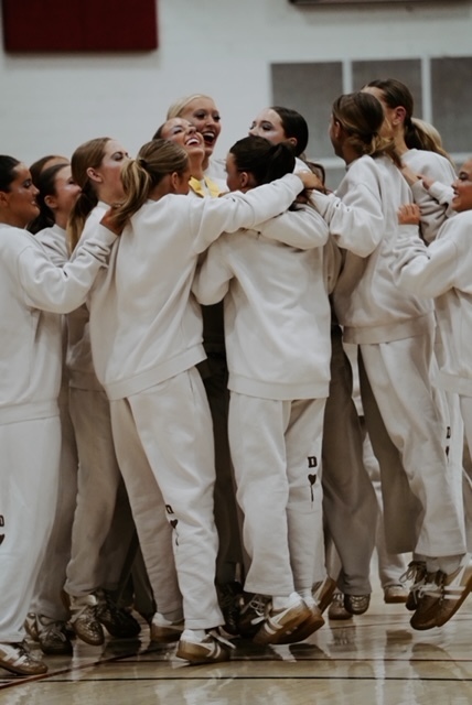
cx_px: 236
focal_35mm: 200
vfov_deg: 10.3
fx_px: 3925
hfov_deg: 6.9
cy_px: 352
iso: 6400
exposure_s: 1/250
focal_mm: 200
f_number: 5.6
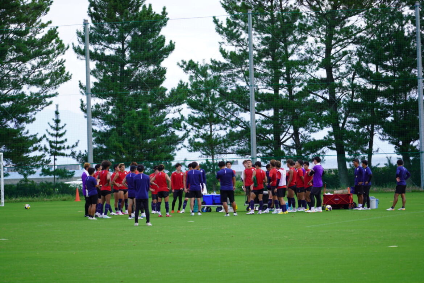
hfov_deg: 11.5
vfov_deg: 7.7
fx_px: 2104
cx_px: 212
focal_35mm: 178
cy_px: 142
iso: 100
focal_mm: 119
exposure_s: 1/200
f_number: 5.6
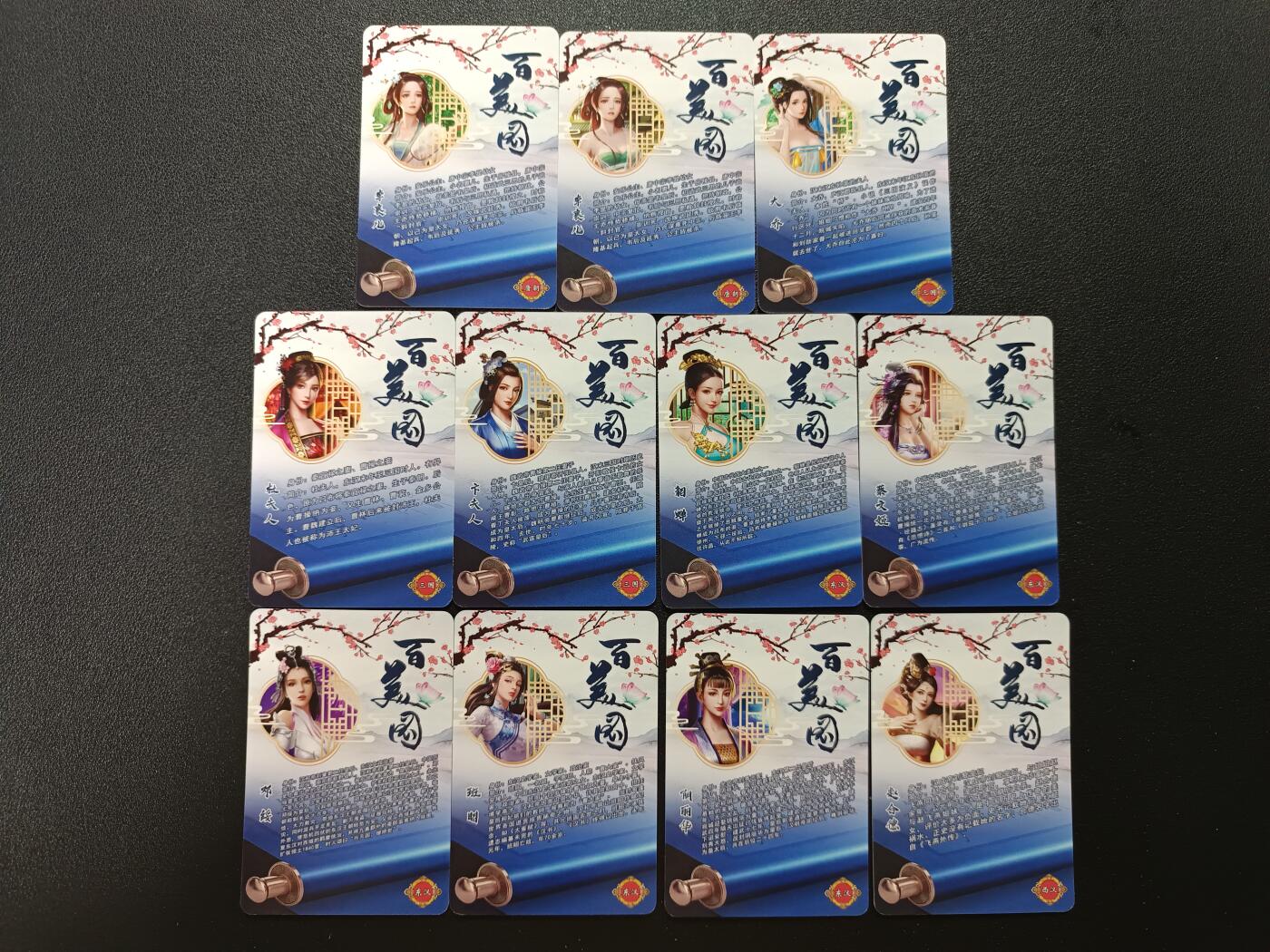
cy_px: 476
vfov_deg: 56.8
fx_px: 881
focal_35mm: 24
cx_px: 635
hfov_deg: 71.6
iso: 1215
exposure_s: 1/50
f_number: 1.7
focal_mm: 5.31
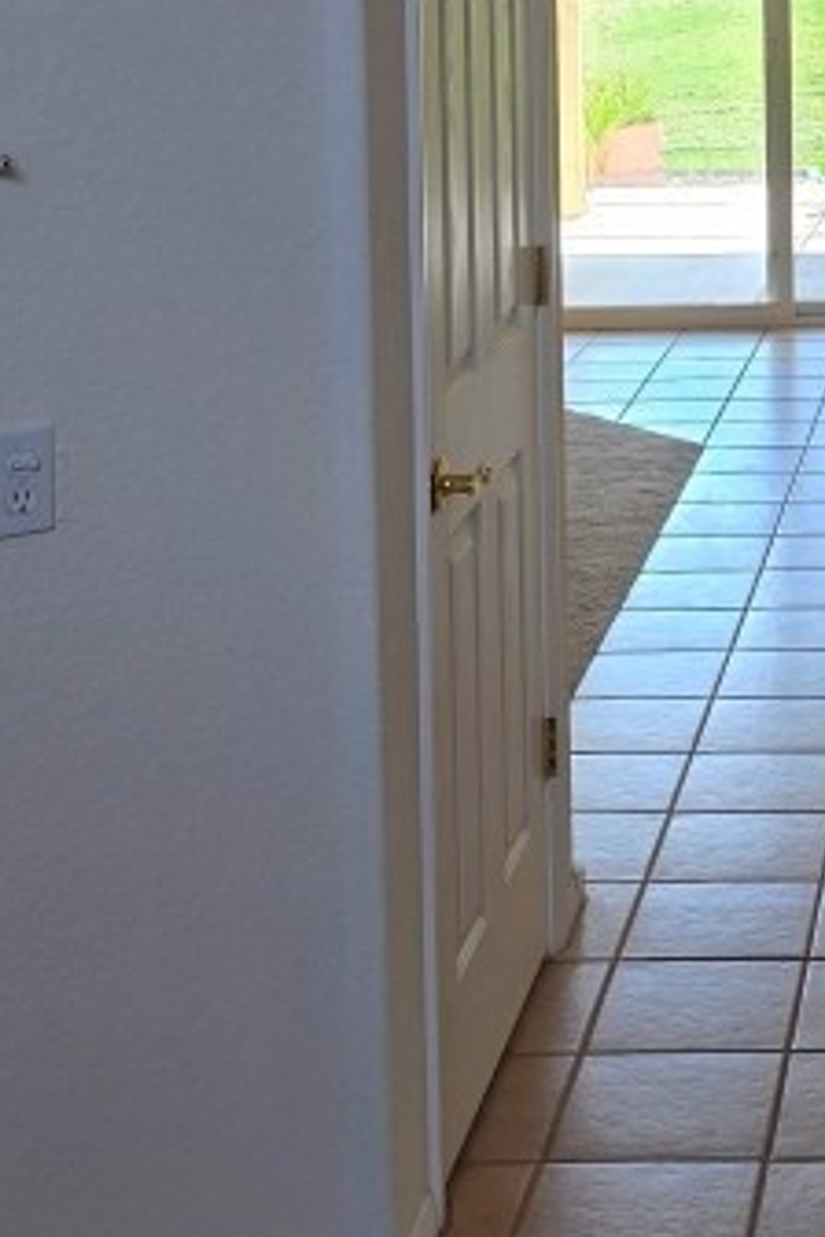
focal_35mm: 73
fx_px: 2509
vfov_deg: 26.1
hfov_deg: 17.9
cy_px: -26
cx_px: 928
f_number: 1.7
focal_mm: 6.3
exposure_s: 1/120
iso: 25
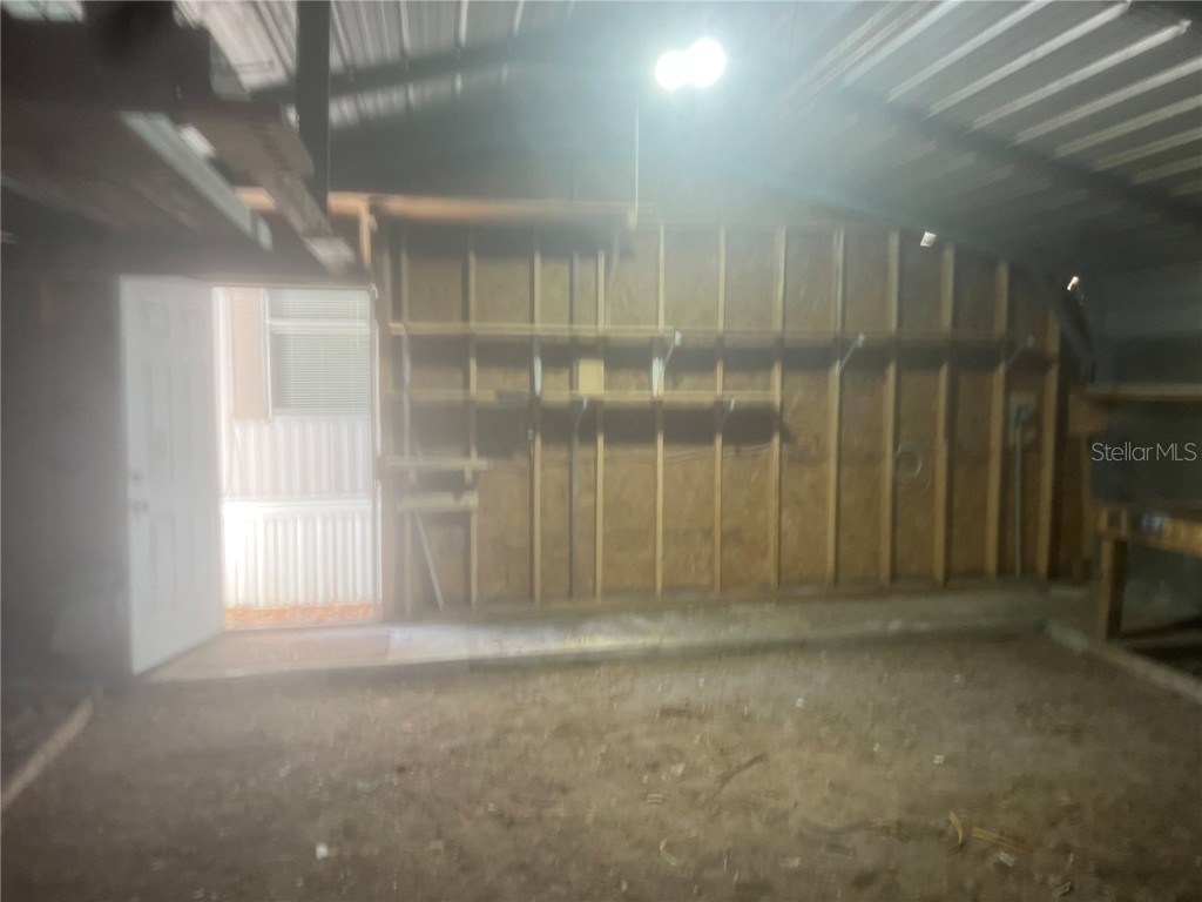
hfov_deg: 67.3
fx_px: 903
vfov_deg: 53.1
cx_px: 601
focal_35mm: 26
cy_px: 451
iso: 100
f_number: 1.5
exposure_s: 1/60
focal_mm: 5.7
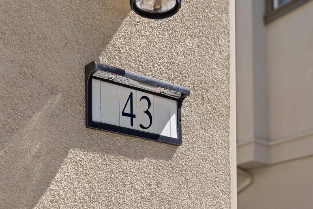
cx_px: 134
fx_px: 504
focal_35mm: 58
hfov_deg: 34.4
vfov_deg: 23.4
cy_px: 86
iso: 100
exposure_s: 1/250
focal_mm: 35
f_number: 2.8
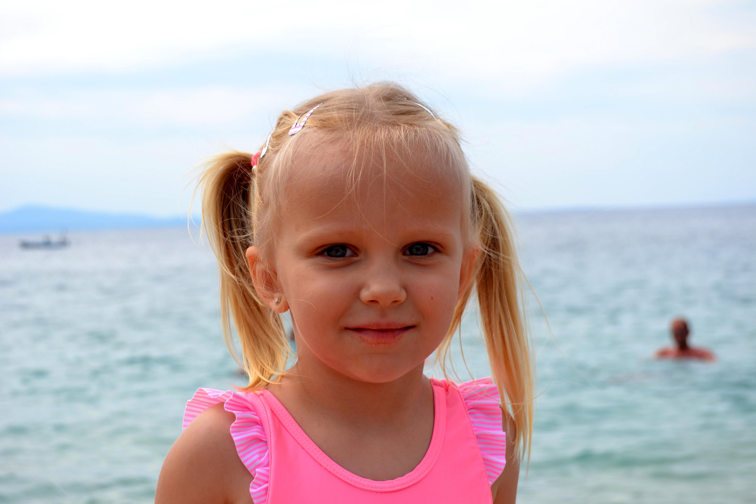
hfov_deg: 27.0
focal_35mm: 75
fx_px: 1575
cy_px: 252
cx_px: 378
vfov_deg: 18.2
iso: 100
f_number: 7.1
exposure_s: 1/200
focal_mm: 50
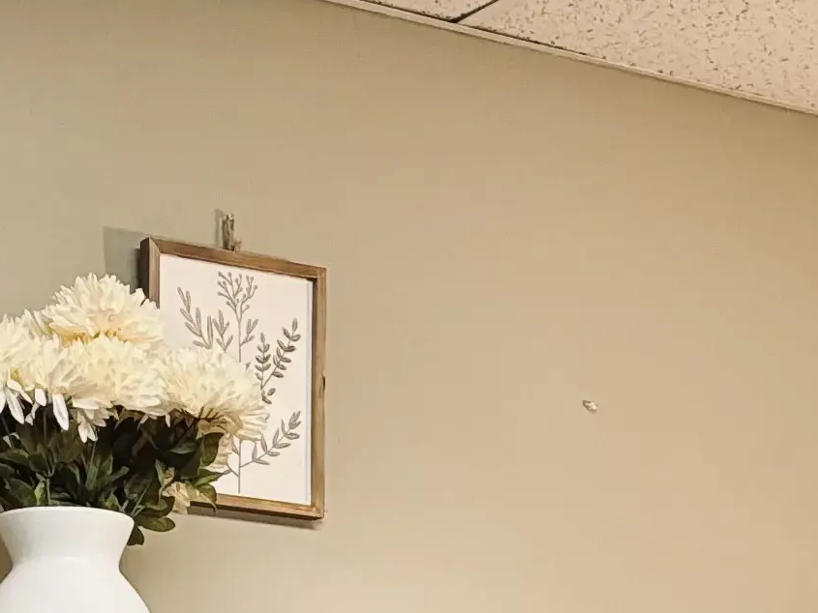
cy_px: 1274
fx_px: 2931
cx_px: 610
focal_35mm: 124
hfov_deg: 15.8
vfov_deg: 10.8
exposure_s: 1/60
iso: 200
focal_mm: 5.96
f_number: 1.6
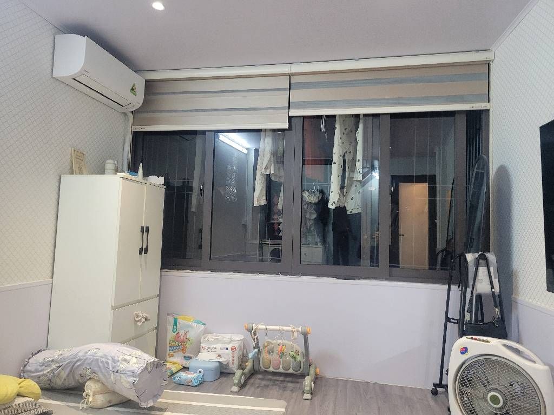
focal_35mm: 26
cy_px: 208
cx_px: 277
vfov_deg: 53.1
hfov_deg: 67.3
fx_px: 416
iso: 250
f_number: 1.8
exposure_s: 1/100
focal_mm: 5.4
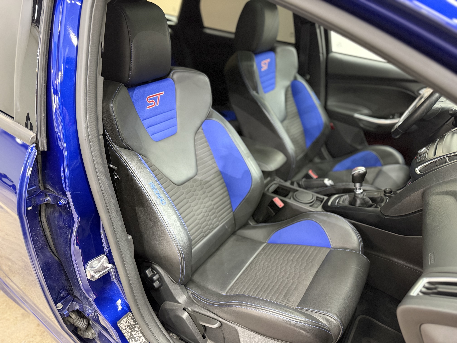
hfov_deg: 71.6
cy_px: 172
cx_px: 228
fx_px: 317
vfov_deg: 56.8
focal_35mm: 24
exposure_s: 1/33
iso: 640
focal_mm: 6.76
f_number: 1.78
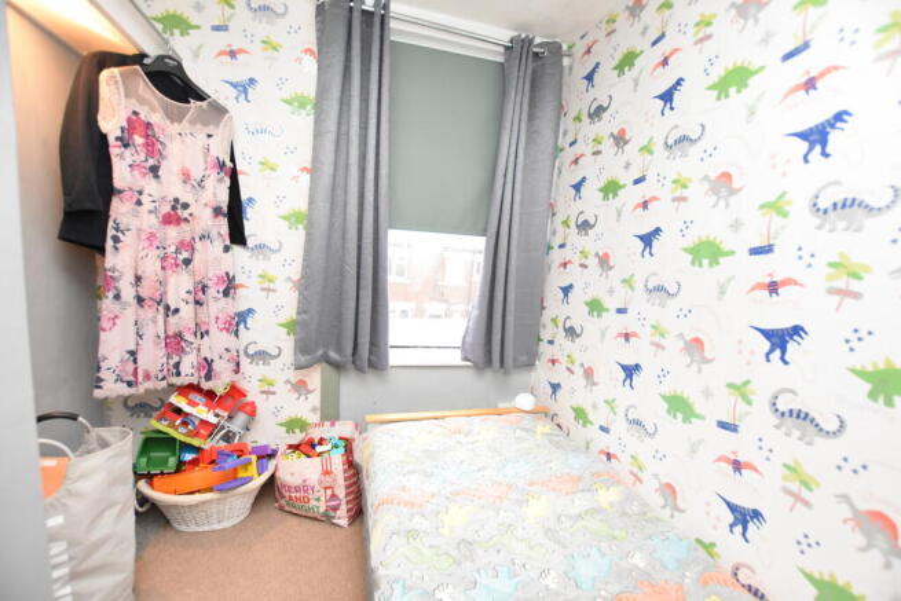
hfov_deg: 100.4
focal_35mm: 15
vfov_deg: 77.4
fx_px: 375
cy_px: 300
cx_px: 450
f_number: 4
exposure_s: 1/60
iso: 2000
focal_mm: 10
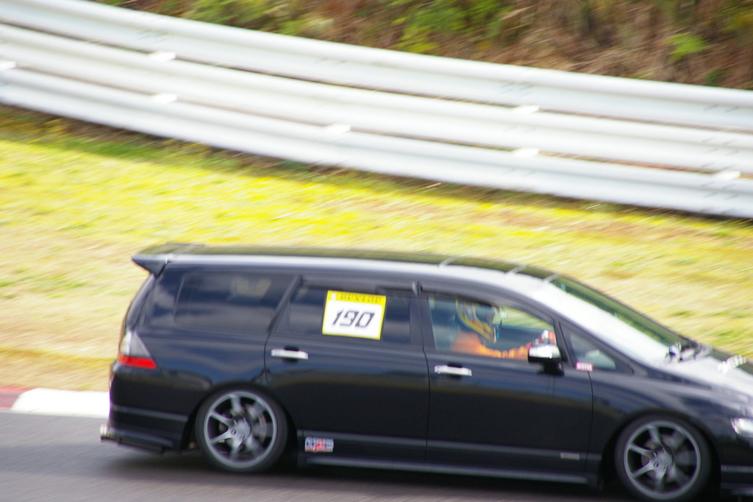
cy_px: 251
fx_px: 7841
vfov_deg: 3.7
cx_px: 376
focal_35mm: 375
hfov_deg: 5.5
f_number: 8
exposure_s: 1/250
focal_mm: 250
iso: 400
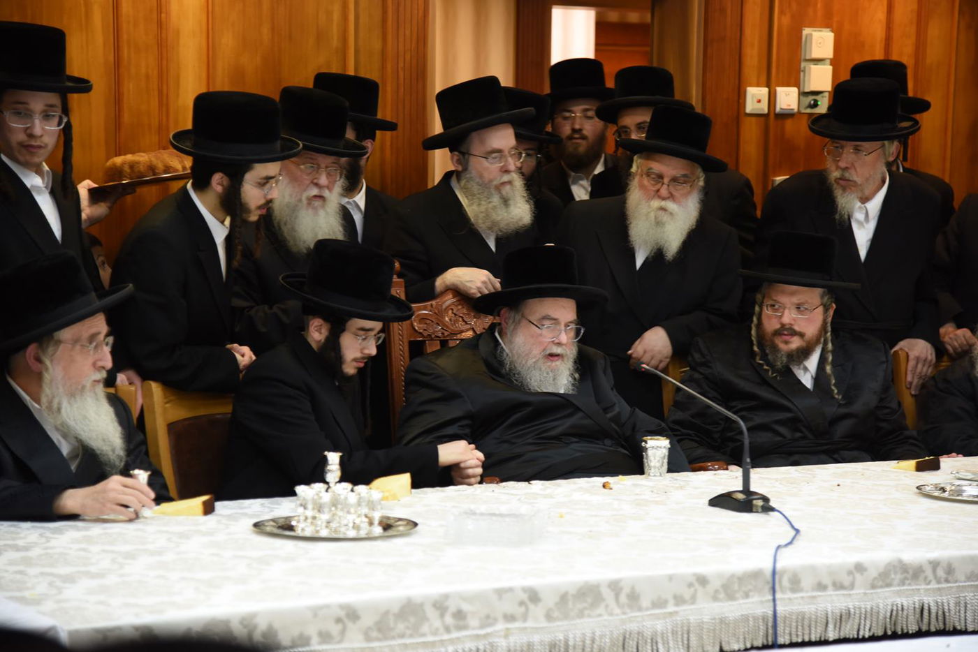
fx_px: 2500
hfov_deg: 22.1
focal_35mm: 92
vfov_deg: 14.9
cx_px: 489
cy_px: 326
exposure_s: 1/100
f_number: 4
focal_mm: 92
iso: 1250
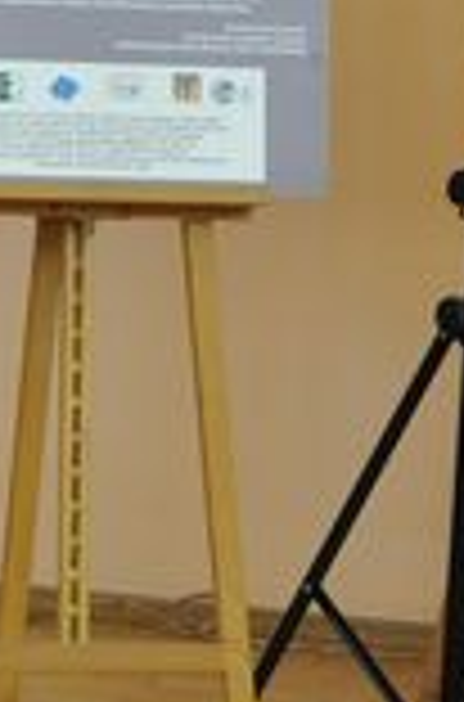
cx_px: -450
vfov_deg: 7.1
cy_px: 454
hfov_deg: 4.6
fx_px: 5663
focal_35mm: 291
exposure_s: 1/40
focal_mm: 42
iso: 800
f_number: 4.8
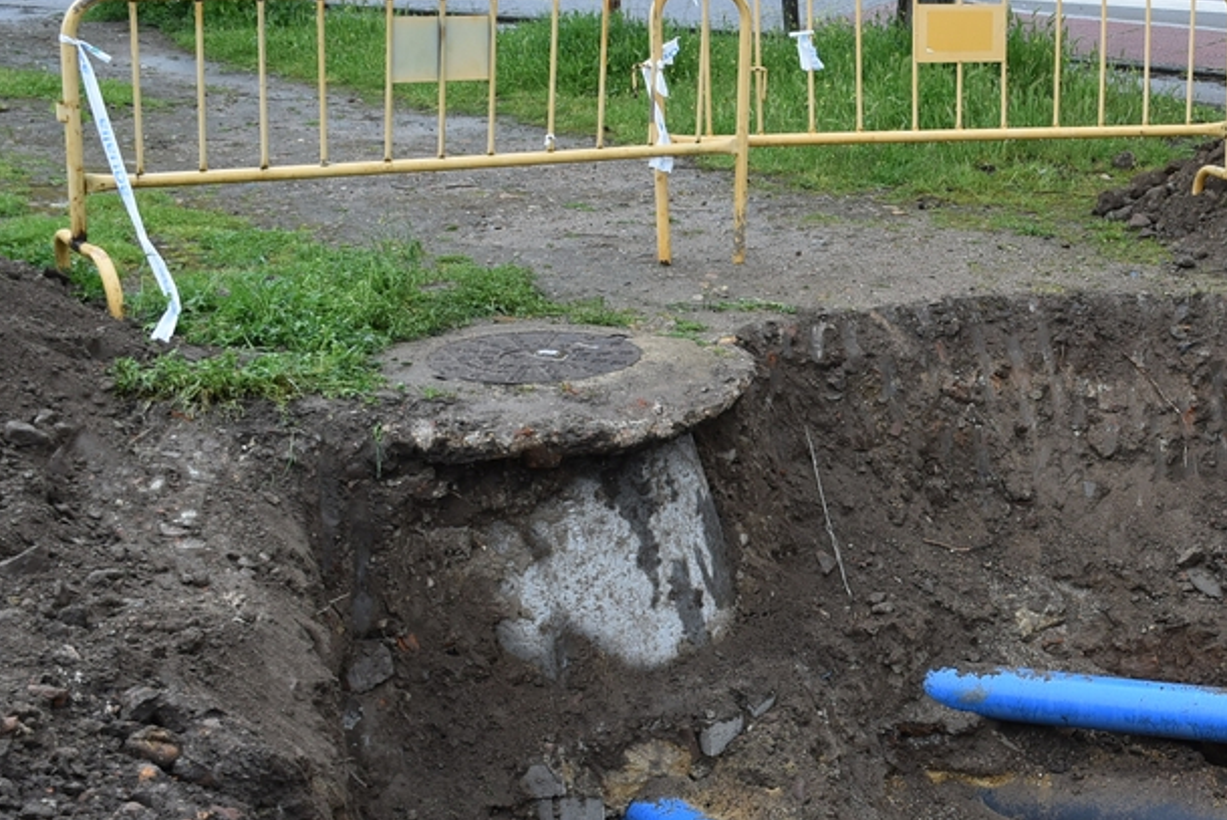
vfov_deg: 20.9
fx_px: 2217
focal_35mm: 65
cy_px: 463
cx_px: 1098
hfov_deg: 29.7
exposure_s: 1/100
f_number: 5
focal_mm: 22
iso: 400
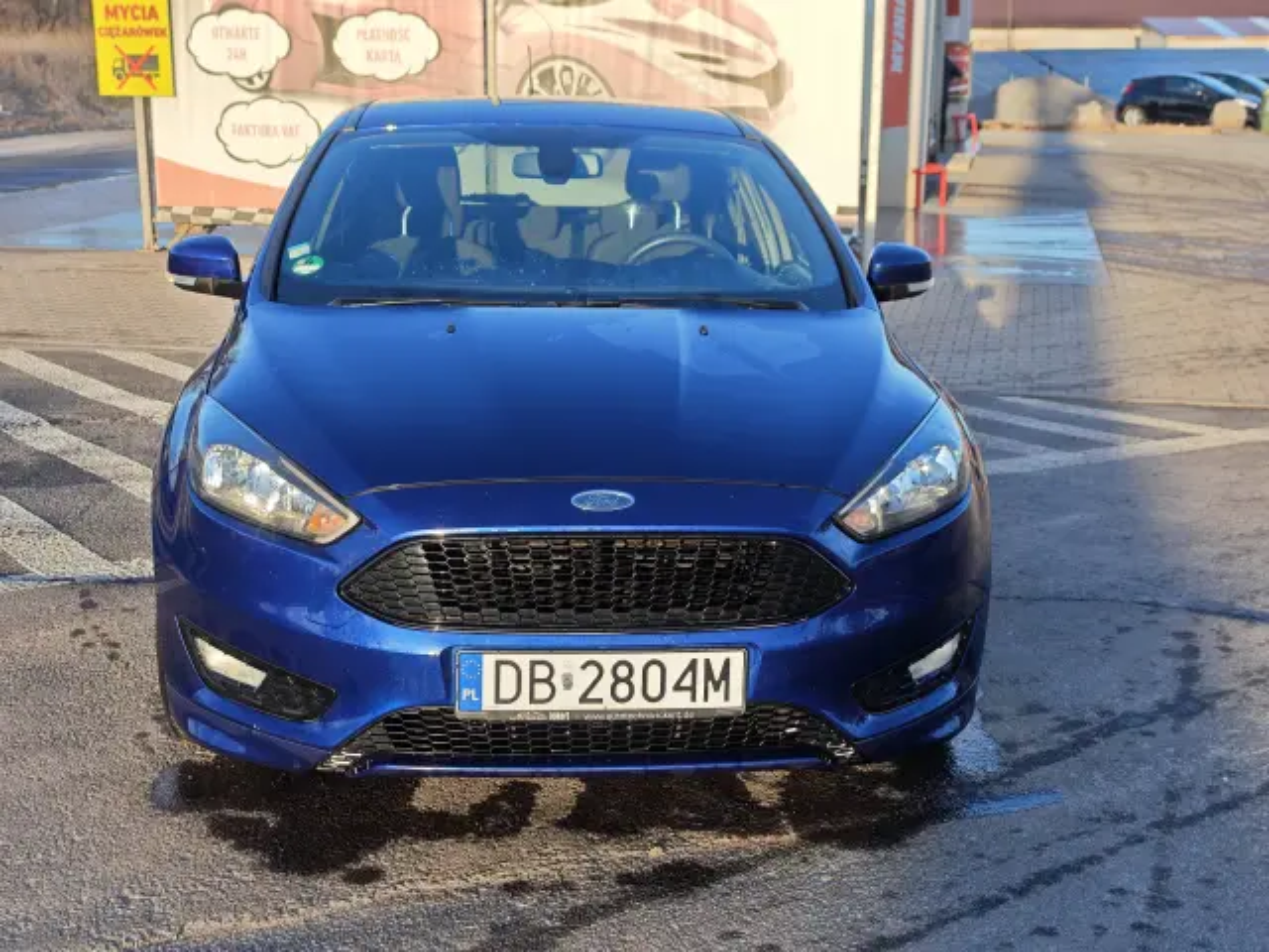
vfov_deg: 32.9
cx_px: 634
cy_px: 476
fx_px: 1613
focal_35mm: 44
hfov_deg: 42.9
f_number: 2
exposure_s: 1/940
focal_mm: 8.72
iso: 50
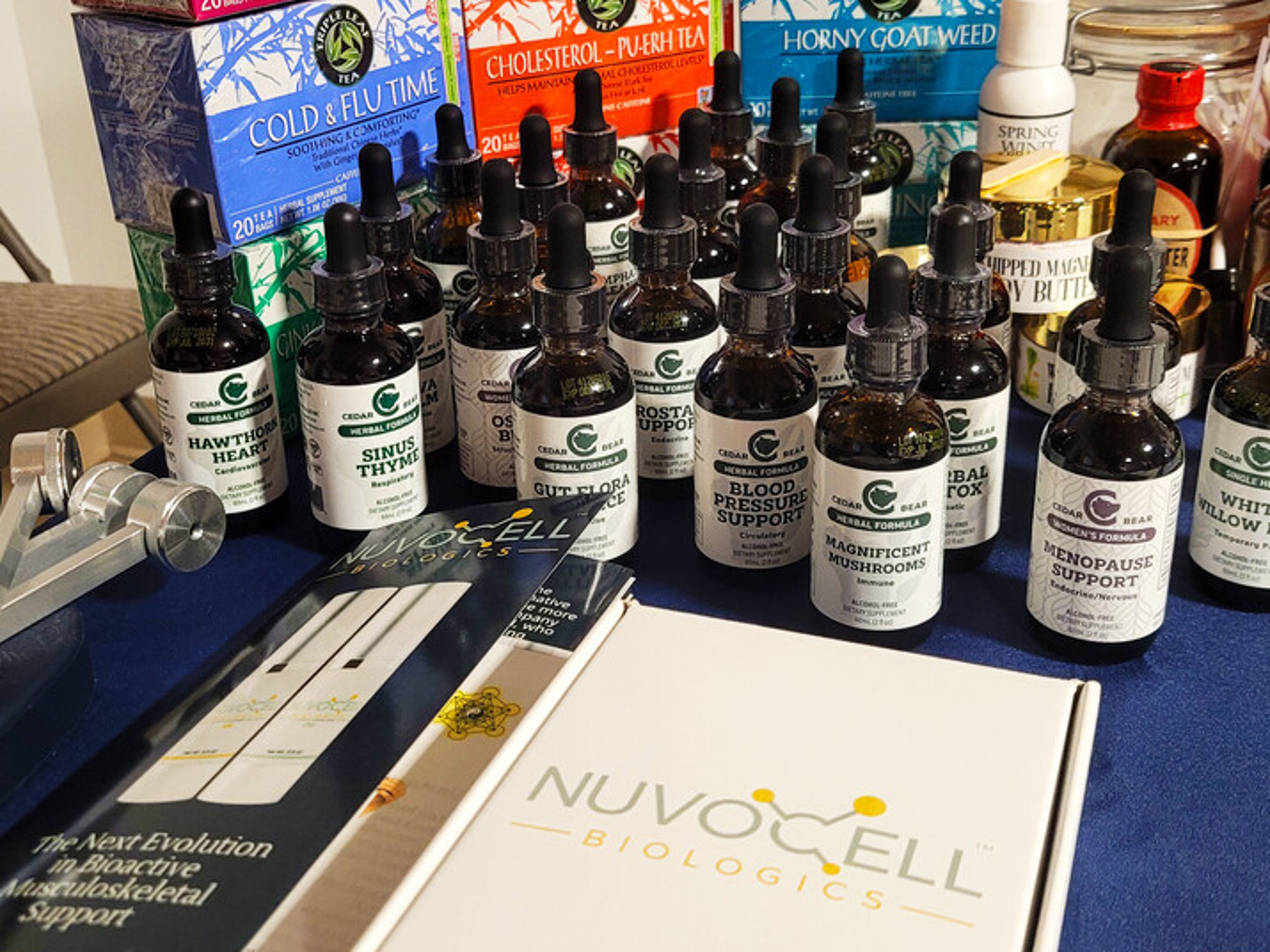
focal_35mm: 38
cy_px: 462
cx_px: 644
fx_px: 1394
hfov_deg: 49.0
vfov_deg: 37.7
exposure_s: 1/60
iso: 250
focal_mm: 5.4
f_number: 1.8
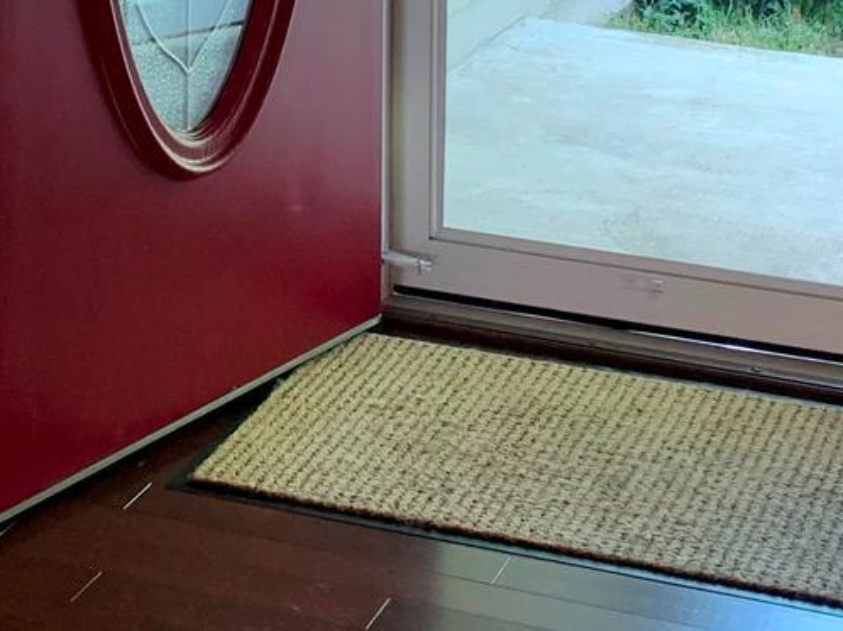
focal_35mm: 107
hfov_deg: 18.2
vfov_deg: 13.0
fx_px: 2605
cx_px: 127
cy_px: -355
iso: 64
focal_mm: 4.25
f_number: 1.8
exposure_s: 1/60
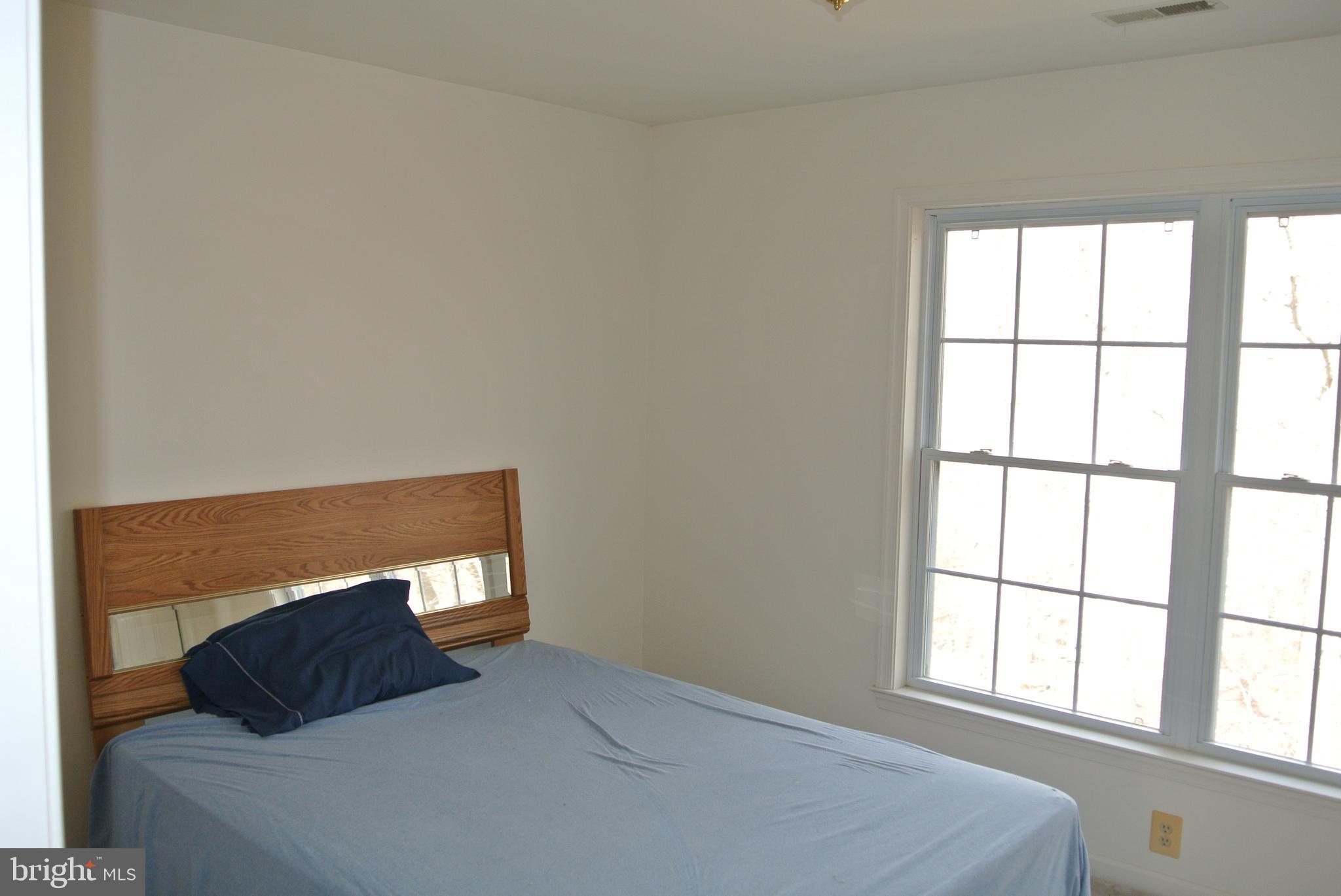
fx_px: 1156
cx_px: 670
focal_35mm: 31
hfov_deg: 60.2
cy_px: 448
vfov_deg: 42.4
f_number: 4
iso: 200
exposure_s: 1/60
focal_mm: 11.8
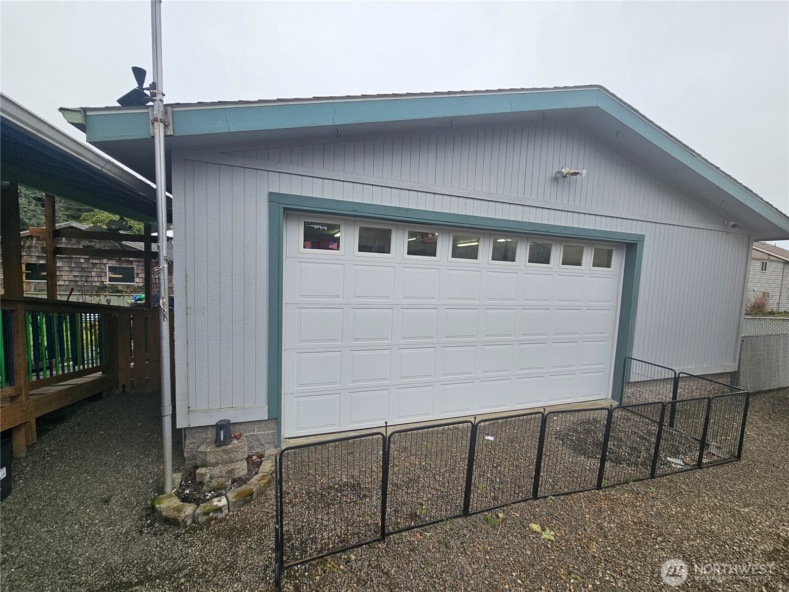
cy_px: 296
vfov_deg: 89.9
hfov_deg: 106.2
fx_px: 296
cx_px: 394
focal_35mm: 13
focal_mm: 2.2
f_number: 2.2
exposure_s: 1/376
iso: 50
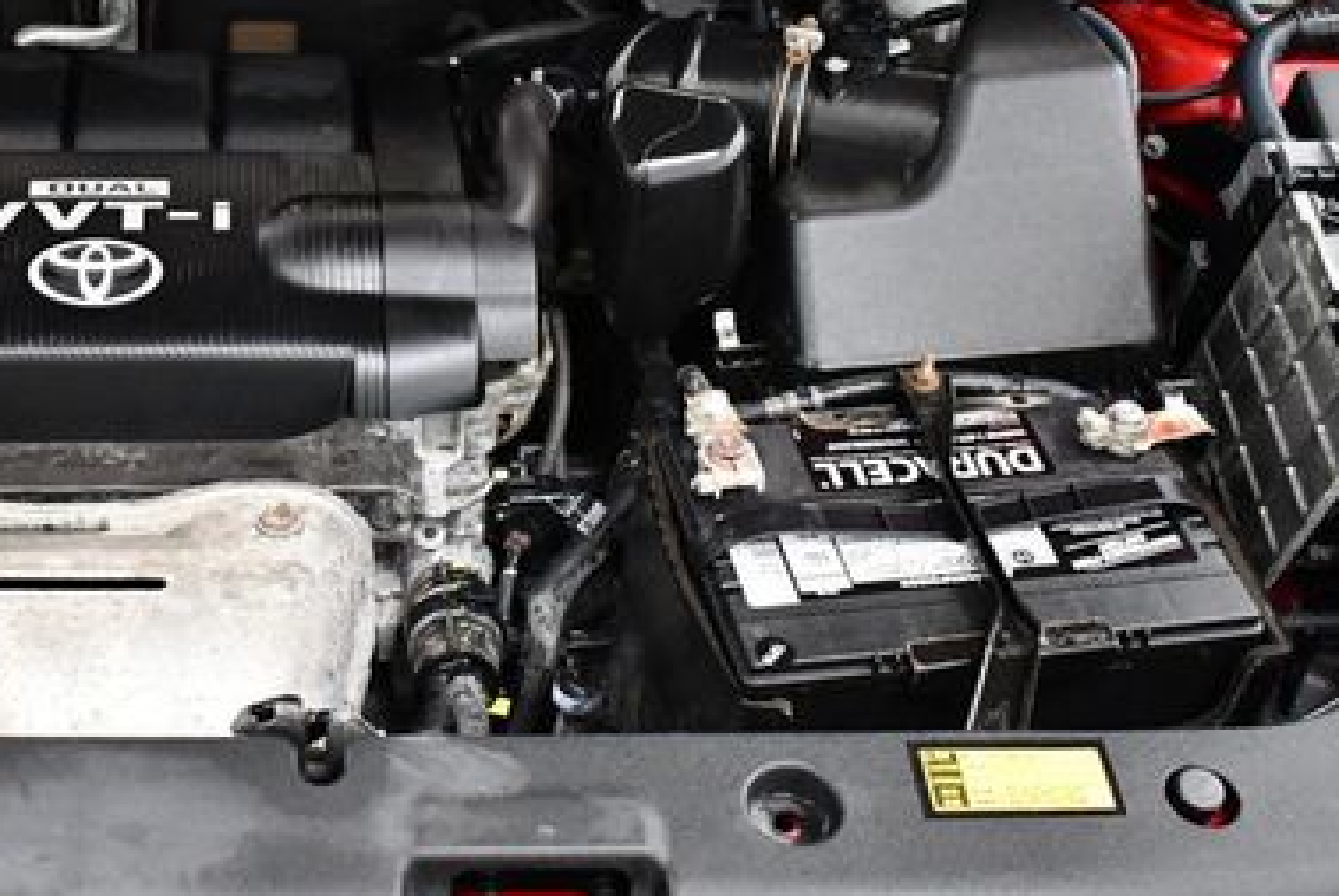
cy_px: 354
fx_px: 2271
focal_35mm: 61
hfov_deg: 31.9
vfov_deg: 22.3
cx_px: 248
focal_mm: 18
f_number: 3.5
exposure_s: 1/125
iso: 3200
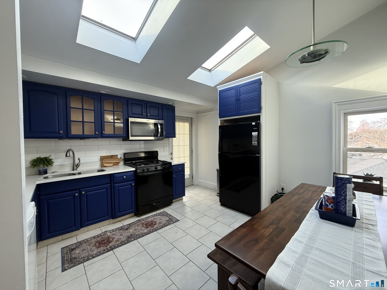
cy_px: 145
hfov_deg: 102.1
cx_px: 194
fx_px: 157
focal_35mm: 14
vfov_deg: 85.7
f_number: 2.2
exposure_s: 1/99
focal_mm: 2.22
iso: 160
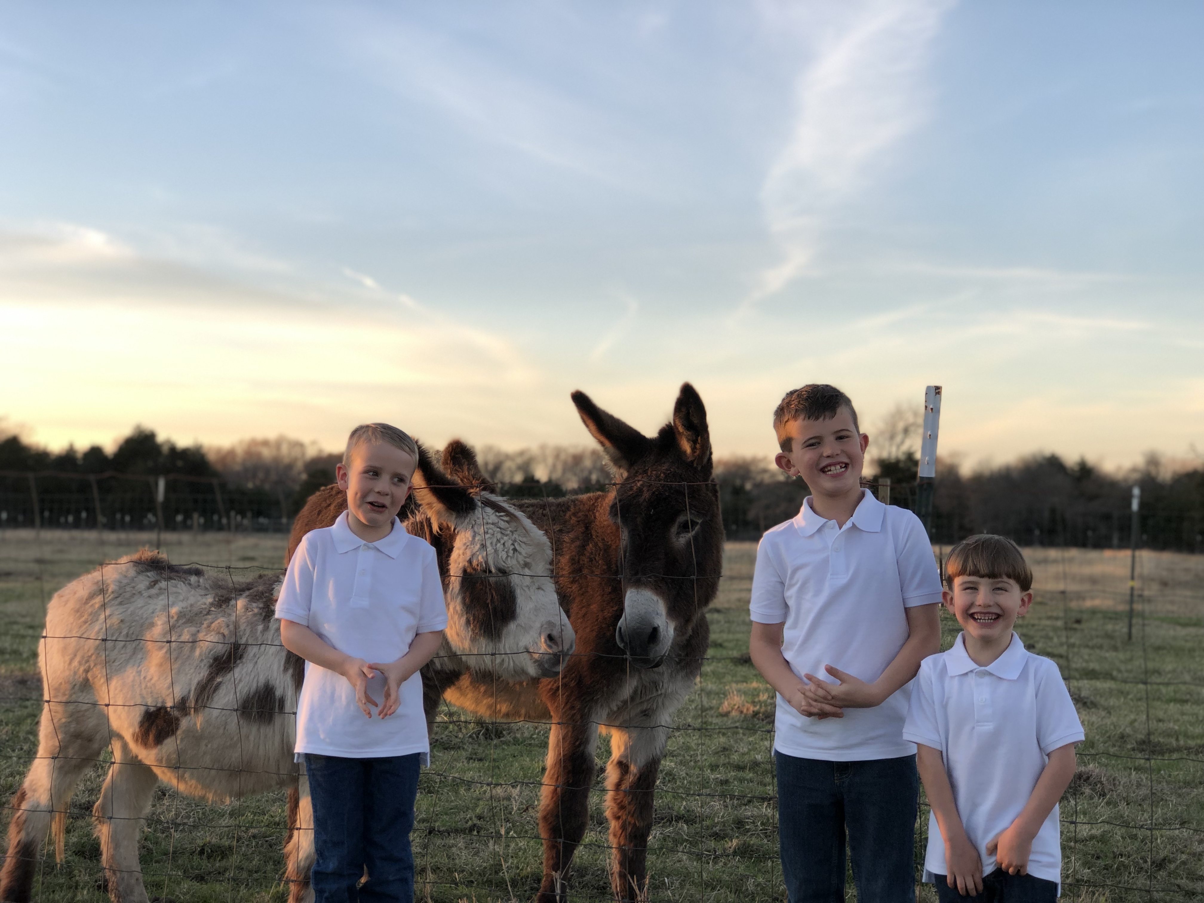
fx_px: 1983
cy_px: 452
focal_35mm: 57
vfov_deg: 25.7
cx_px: 602
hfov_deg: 33.8
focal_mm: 6.6
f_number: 2.8
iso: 32
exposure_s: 1/120
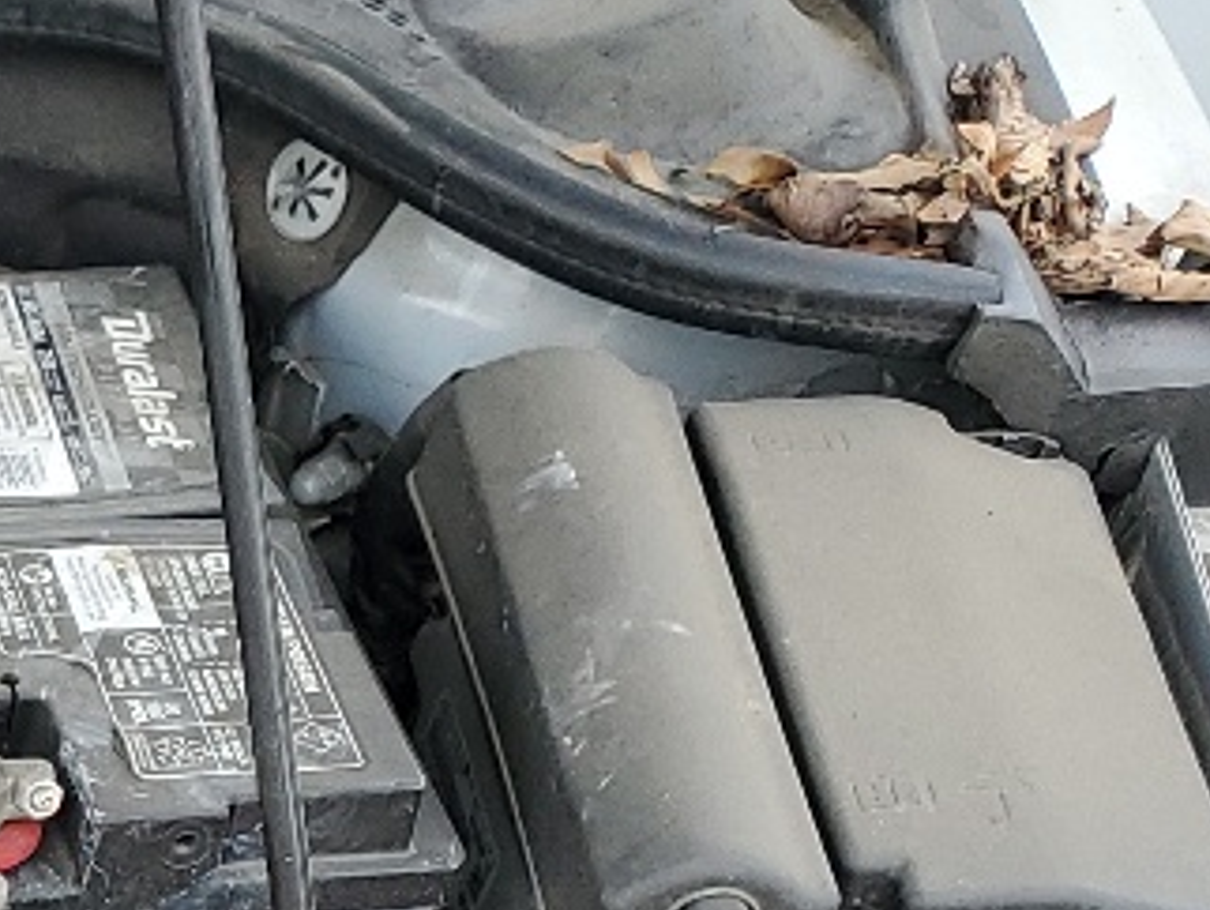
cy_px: 1865
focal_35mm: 129
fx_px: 4513
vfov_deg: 10.5
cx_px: -1413
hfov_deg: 12.8
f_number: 1.5
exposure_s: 1/312
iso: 50
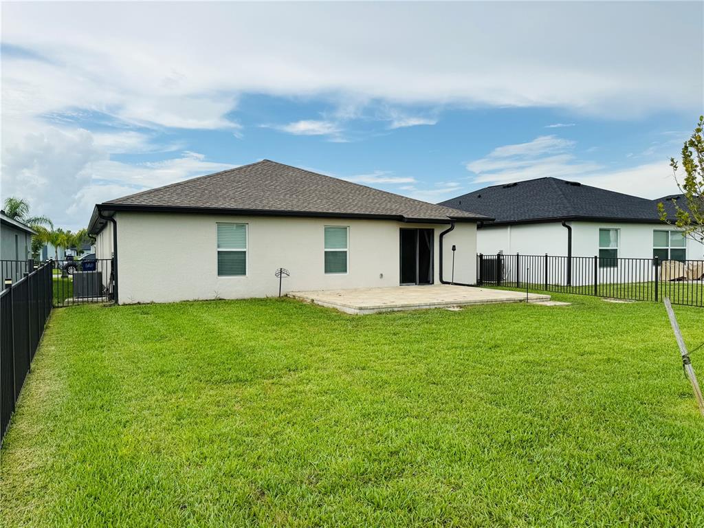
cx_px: 352
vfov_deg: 56.8
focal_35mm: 24
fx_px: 488
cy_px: 264
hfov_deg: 71.6
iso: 80
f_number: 1.78
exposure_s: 1/3145
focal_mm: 6.76
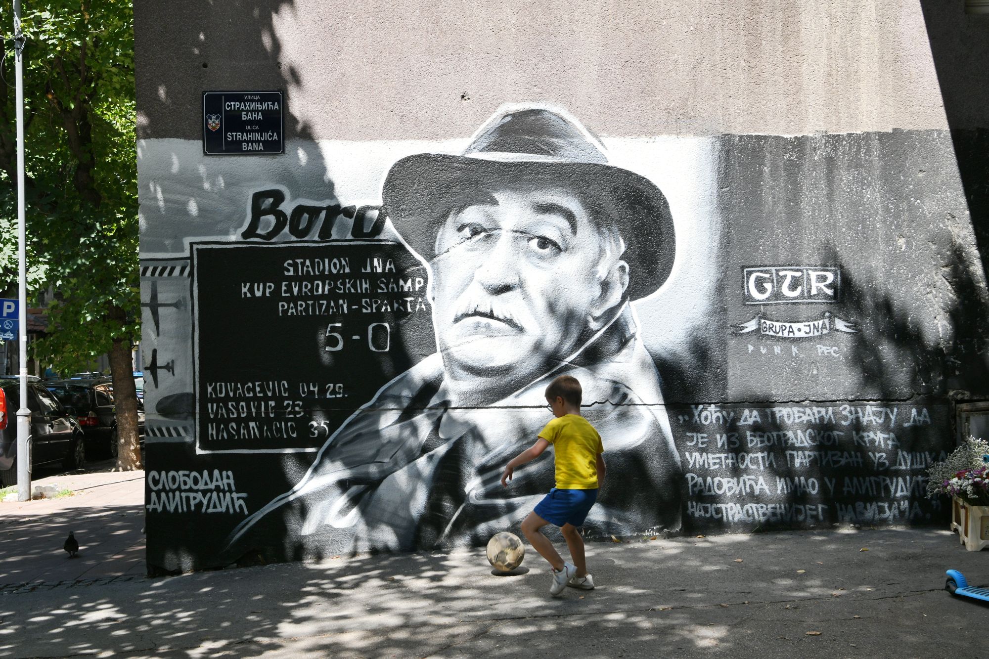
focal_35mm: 38
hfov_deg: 50.7
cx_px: 494
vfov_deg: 35.0
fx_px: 1044
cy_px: 330
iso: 320
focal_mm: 38
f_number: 10
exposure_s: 1/250
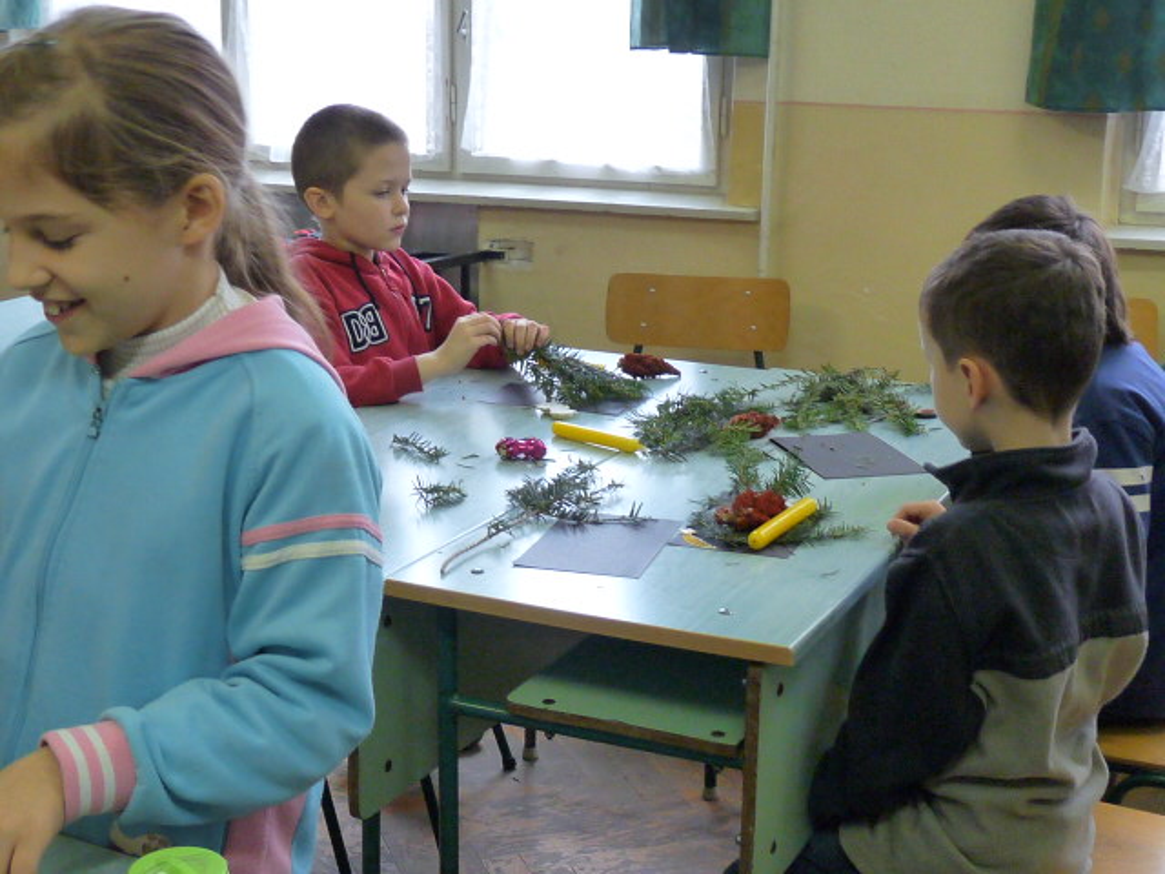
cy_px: 437
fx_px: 1716
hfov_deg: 37.5
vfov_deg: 28.6
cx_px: 582
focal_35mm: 51
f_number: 2.8
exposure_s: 1/30
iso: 400
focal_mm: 5.1
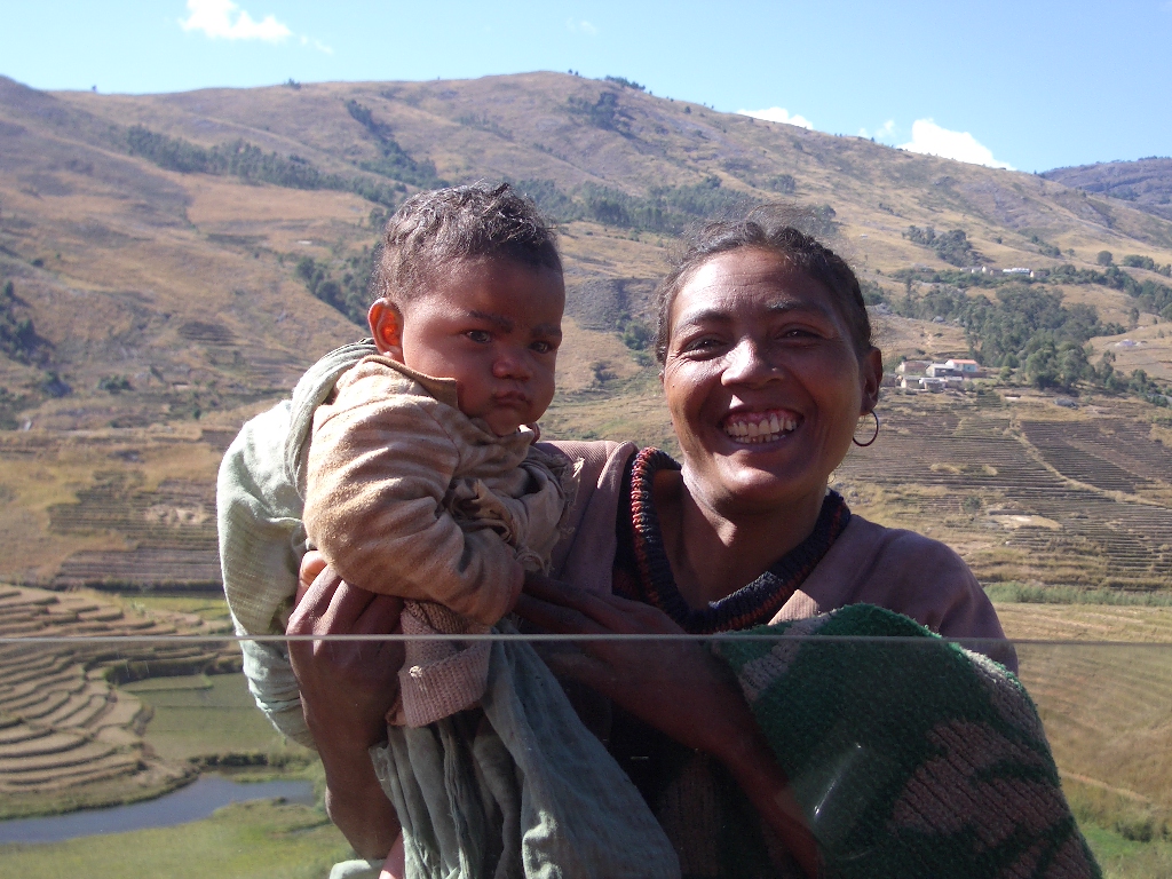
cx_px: 586
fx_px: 1659
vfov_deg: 29.7
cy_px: 440
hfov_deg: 38.9
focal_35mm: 49
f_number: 3.1
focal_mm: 8.2
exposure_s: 1/500
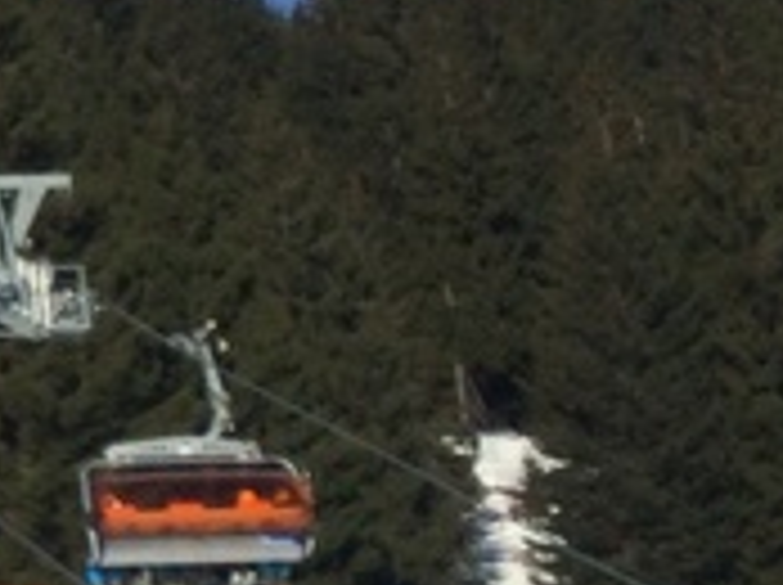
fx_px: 3998
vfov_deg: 8.4
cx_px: -1292
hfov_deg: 9.5
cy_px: 364
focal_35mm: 177
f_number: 2.2
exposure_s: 1/4566
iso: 40
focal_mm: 4.12
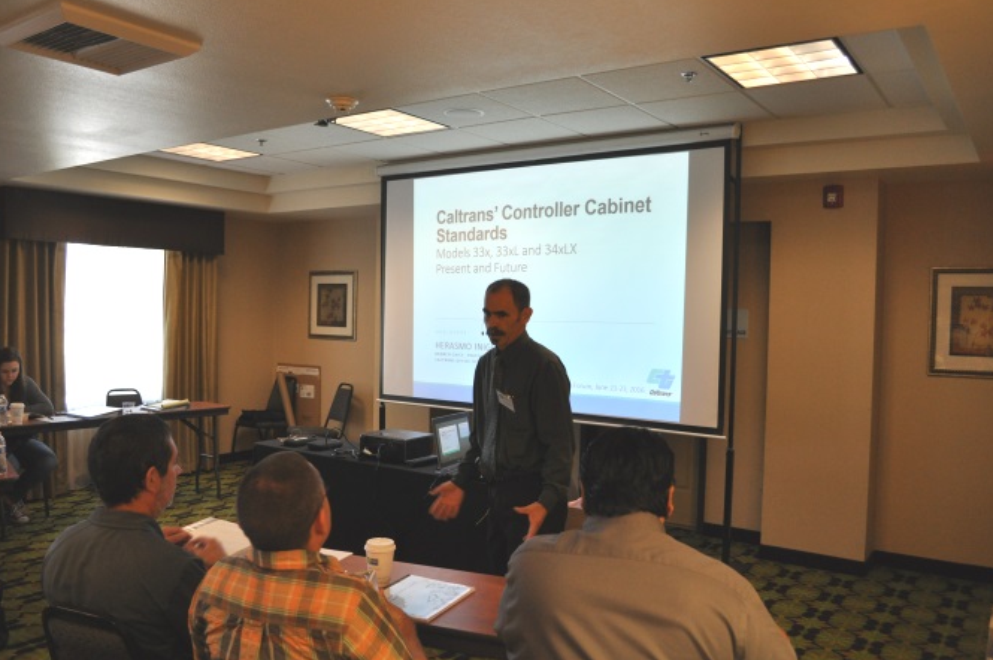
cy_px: 334
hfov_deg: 65.5
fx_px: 772
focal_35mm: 28
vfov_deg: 46.3
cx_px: 499
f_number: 3.5
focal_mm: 18
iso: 800
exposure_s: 1/50
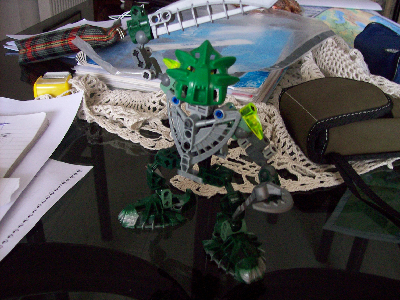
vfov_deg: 39.7
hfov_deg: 51.4
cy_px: 150
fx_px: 416
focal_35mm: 36
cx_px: 200
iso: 160
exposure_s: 1/8
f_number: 2.7
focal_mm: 6
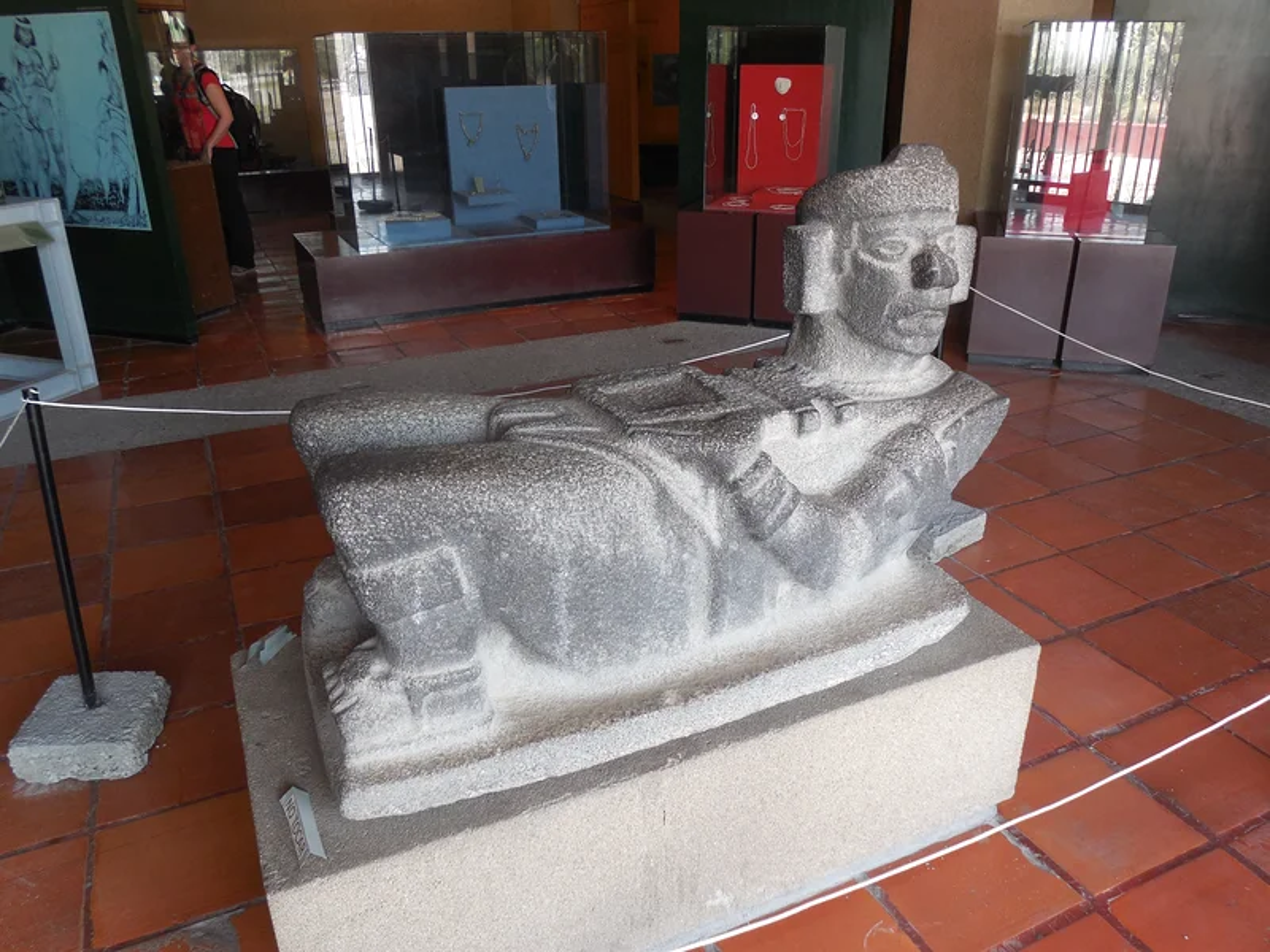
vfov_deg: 53.1
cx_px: 635
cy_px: 476
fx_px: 954
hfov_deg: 67.3
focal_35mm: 26
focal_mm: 4.6
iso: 200
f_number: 3.5
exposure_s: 1/30
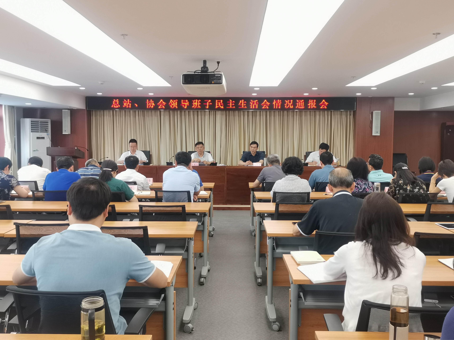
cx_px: 227
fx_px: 446
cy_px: 170
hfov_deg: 54.0
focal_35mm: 34
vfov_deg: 41.8
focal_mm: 4.75
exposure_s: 1/100
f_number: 1.8
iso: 125
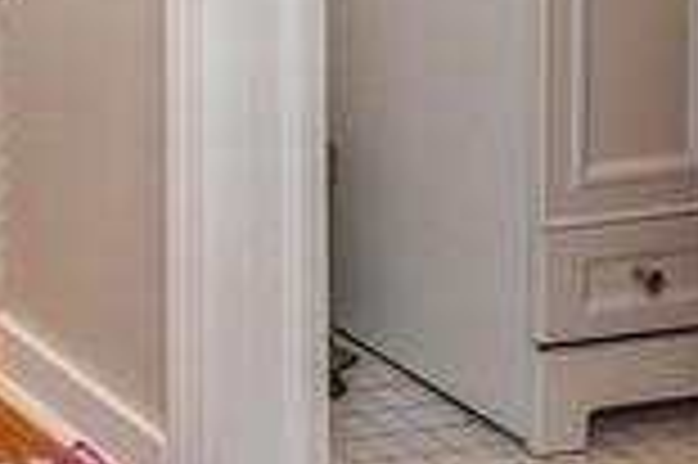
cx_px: -937
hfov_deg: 14.4
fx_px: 1917
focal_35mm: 99
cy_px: -198
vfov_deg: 13.1
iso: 200
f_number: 8
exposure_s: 1/2
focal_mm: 17
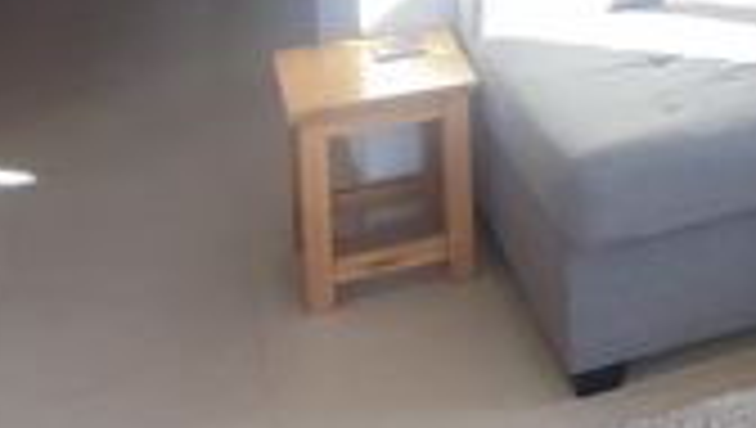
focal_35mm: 73
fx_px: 1465
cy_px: -273
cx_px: 902
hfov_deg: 25.9
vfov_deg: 15.0
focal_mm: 1.65
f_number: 2.2
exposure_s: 1/112
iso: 50
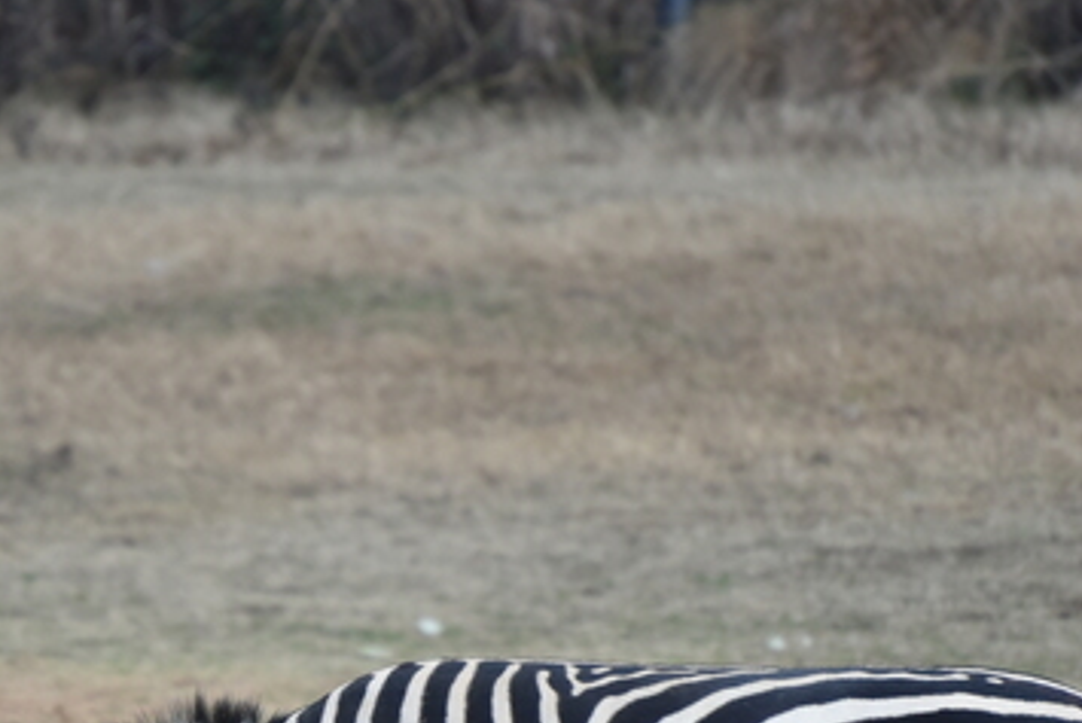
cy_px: 656
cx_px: 168
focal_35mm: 1083
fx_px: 32562
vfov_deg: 1.3
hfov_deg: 1.9
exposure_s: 1/640
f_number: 5.6
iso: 400
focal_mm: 300
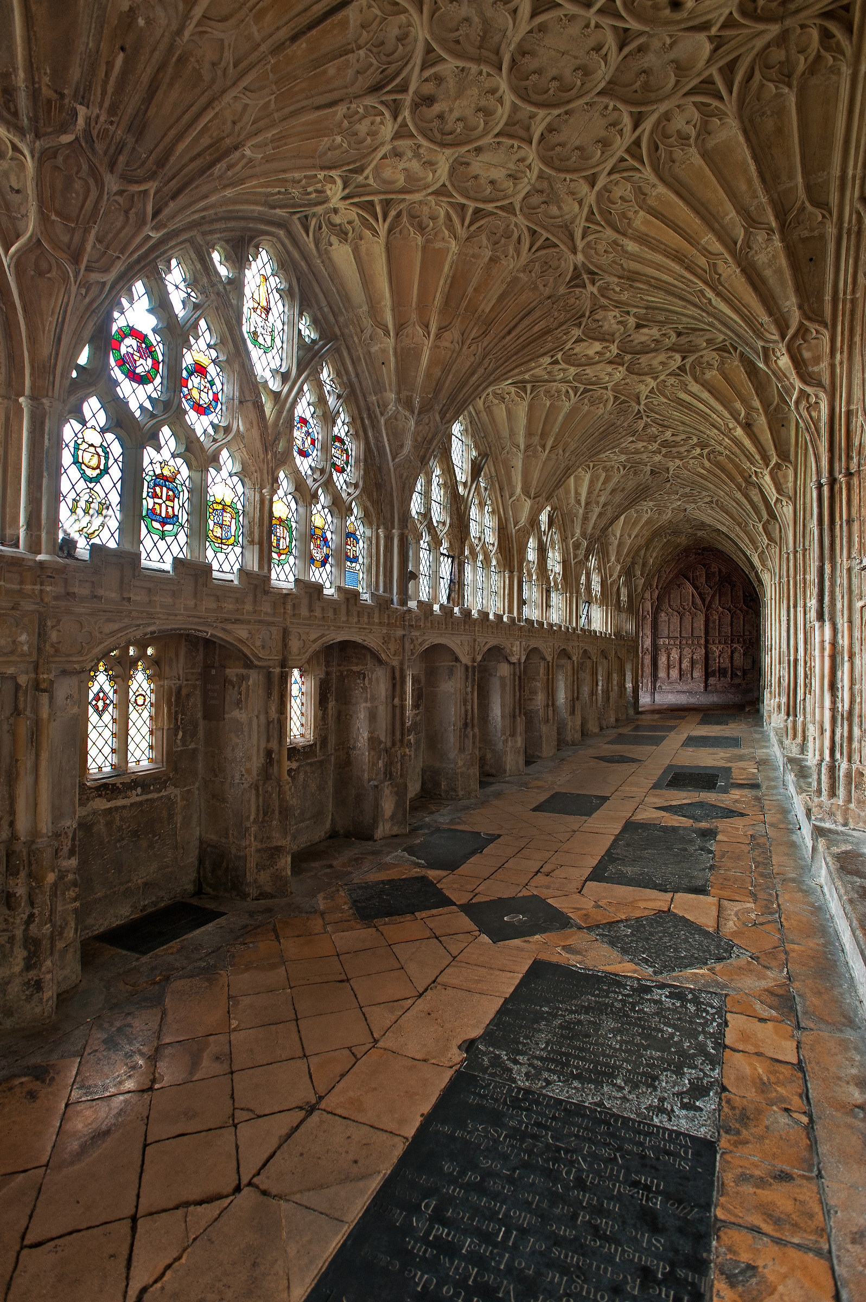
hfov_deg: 70.3
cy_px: 651
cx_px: 433
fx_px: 614
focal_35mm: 17
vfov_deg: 93.3
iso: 640
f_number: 6.3
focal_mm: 17
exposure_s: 1/25
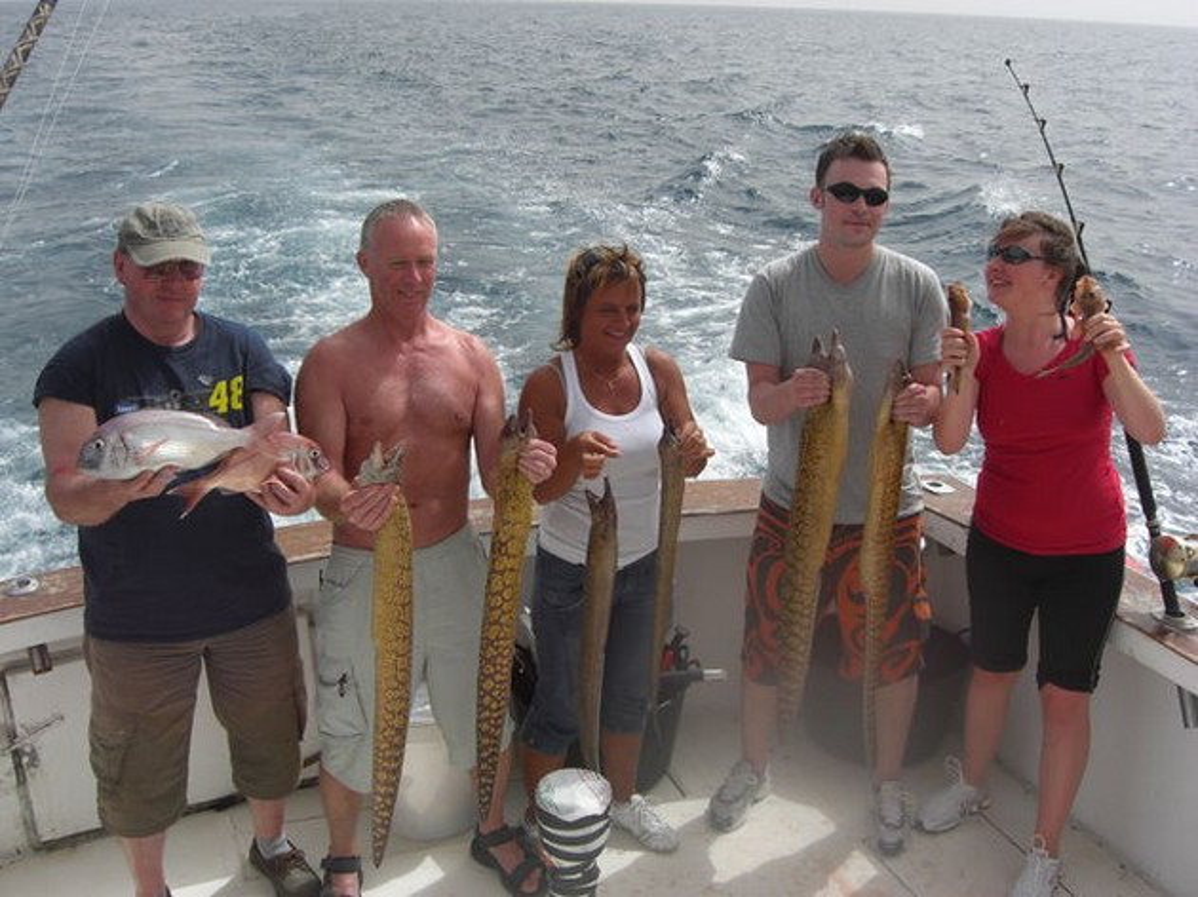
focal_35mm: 38
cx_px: 599
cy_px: 448
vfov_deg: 37.7
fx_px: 1315
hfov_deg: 49.0
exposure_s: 1/250
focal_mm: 7.9
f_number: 8
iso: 80
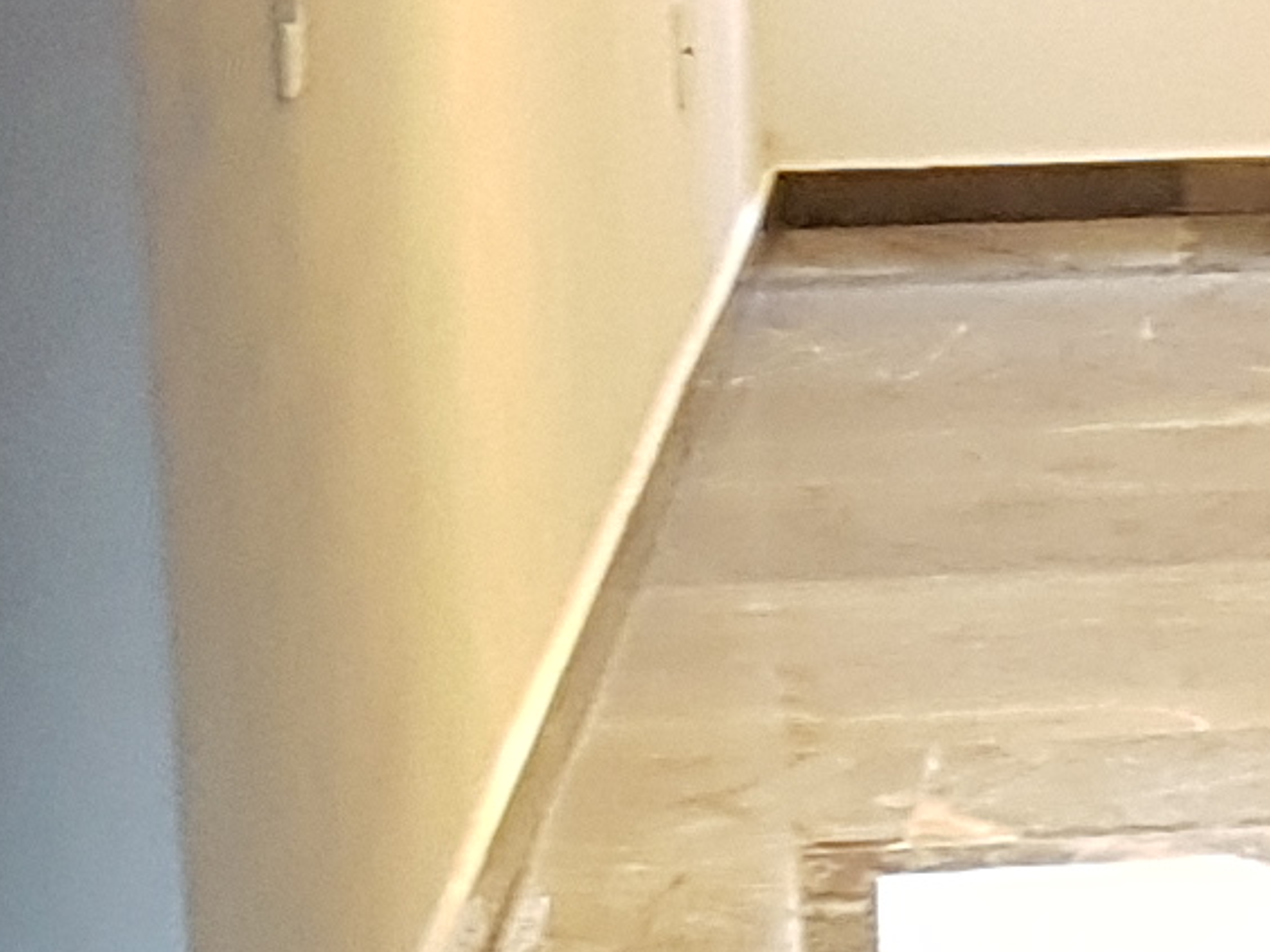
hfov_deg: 8.6
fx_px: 6824
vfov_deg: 8.0
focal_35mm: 186
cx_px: 4004
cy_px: 43
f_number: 1.7
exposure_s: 1/60
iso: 200
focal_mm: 4.2
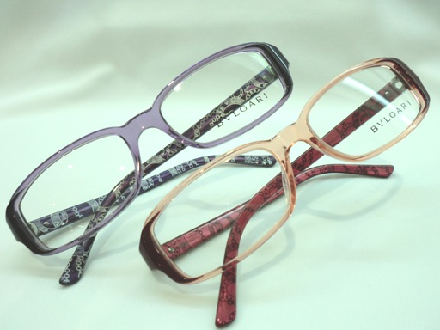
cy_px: 165
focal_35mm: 27
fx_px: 343
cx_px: 220
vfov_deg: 51.4
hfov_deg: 65.3
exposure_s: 1/60
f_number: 3.2
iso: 50
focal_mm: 4.9
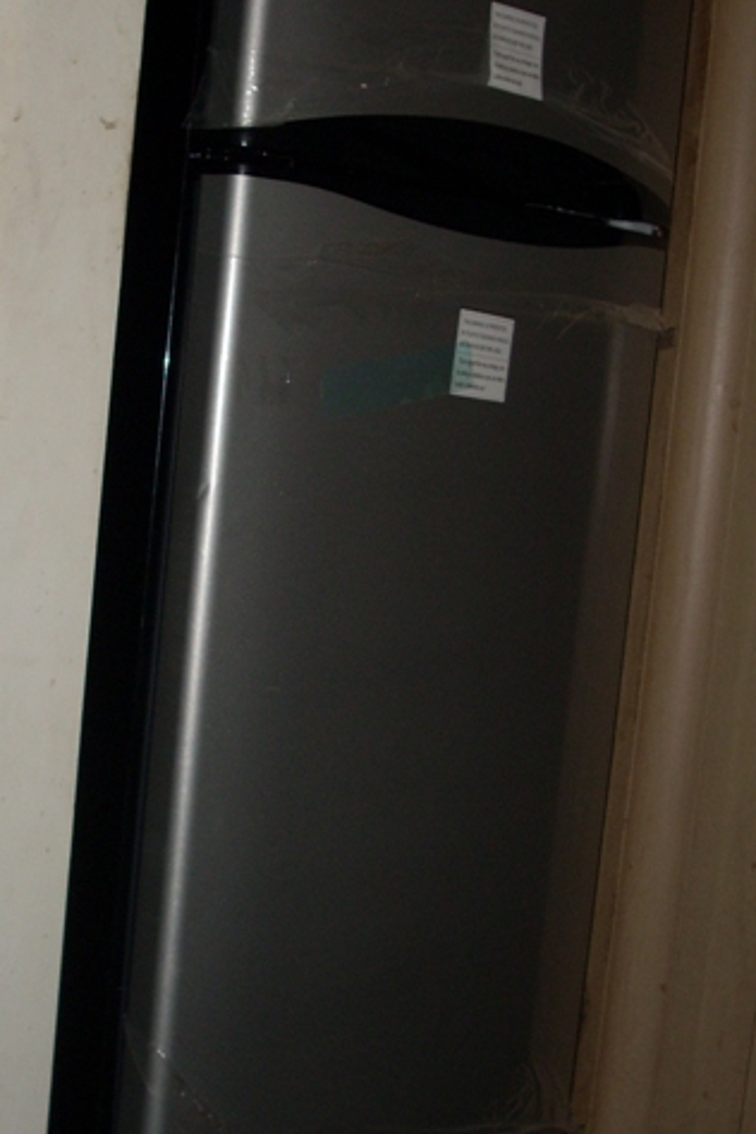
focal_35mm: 65
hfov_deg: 20.9
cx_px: 306
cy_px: 565
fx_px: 2047
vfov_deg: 31.0
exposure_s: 1/60
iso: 64
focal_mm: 6.2
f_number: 2.8
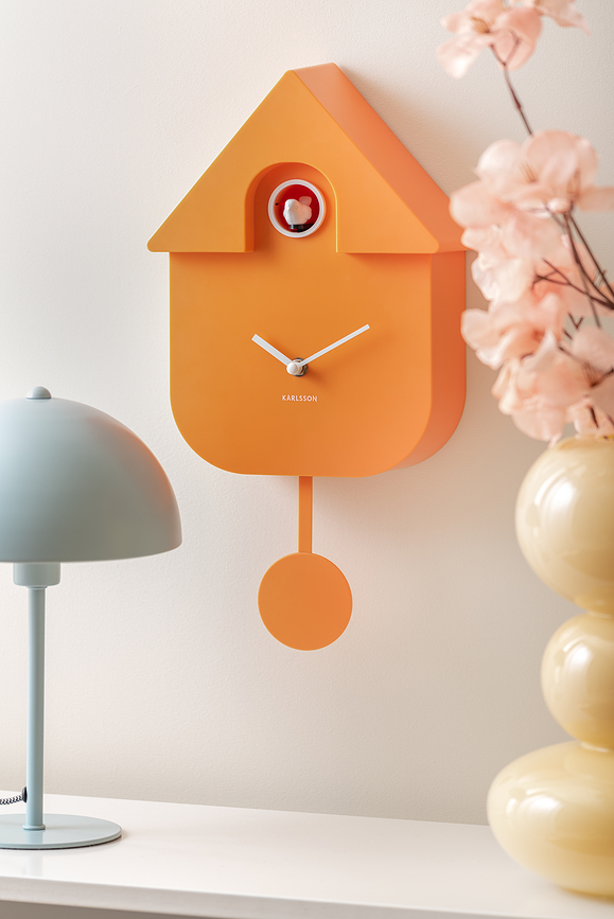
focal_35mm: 170
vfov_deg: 12.1
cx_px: 307
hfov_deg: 8.1
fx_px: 4344
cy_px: 460
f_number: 4
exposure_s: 1/125
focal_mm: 170
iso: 50
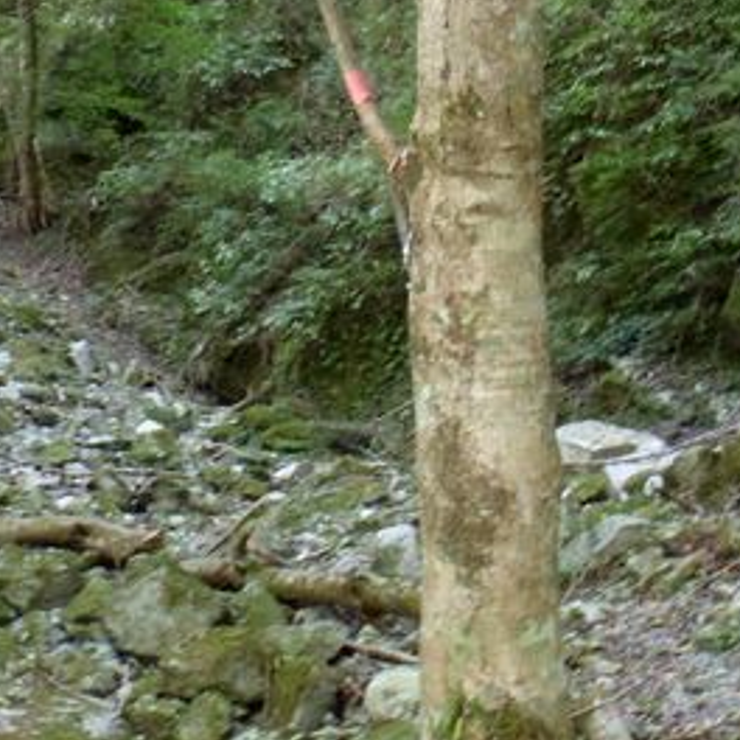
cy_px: 193
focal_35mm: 75
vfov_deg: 22.9
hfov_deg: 22.9
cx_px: 516
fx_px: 1814
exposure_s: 1/6
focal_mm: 5
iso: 200
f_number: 3.9
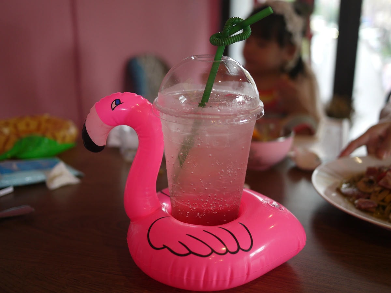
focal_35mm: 40
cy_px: 146
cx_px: 196
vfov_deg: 36.0
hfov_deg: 46.8
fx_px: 452
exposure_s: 1/60
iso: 320
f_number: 1.7
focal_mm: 20
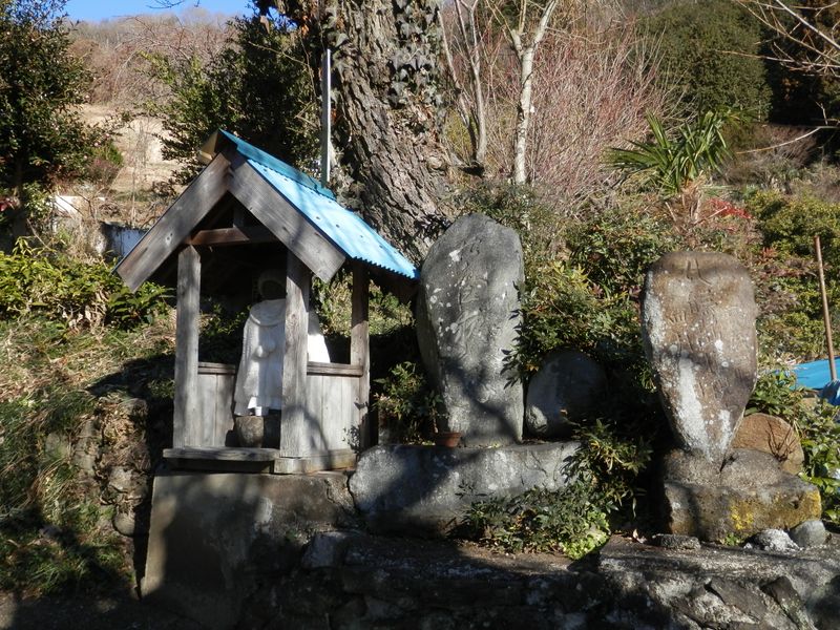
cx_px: 420
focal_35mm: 33
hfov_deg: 55.4
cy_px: 315
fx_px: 801
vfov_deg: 42.9
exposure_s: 1/400
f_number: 3.4
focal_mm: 6
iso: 80
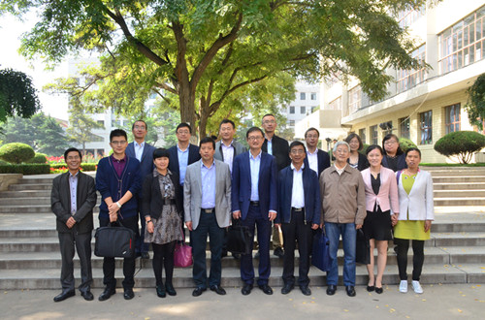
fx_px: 443
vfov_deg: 39.7
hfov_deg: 57.4
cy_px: 160
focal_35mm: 33
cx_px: 242
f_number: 18
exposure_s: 1/25
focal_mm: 22
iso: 500
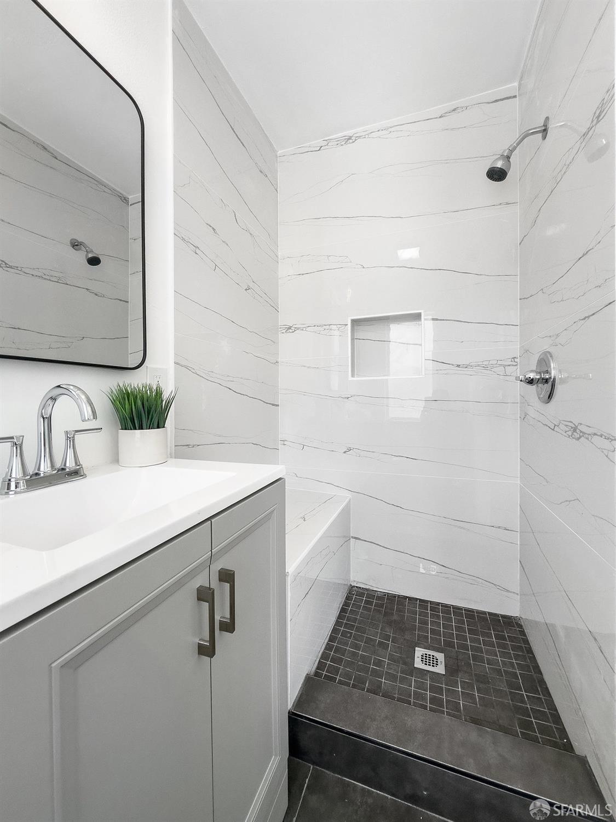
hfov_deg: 85.7
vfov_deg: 102.1
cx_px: 308
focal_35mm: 14
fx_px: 332
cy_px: 411
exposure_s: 1/120
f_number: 2.2
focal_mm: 2.22
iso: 80
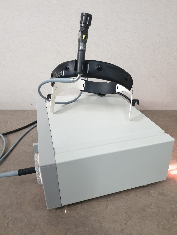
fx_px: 177
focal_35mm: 26
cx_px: 88
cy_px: 118
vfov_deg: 67.3
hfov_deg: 53.1
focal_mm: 4.3
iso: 200
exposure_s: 1/50
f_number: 1.5
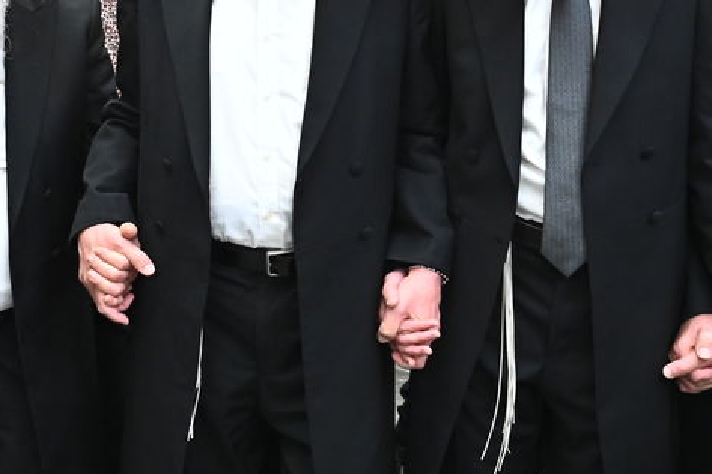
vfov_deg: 18.6
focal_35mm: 71
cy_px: -9
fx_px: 1404
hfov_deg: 28.0
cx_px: 166
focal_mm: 24
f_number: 6.3
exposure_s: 1/160
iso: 3200
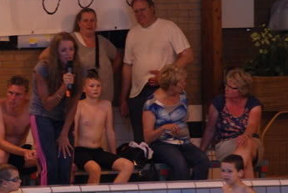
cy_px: 132
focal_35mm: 383
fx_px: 3069
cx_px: 129
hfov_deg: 5.4
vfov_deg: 3.6
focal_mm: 180
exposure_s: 1/20
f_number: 5.6
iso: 800
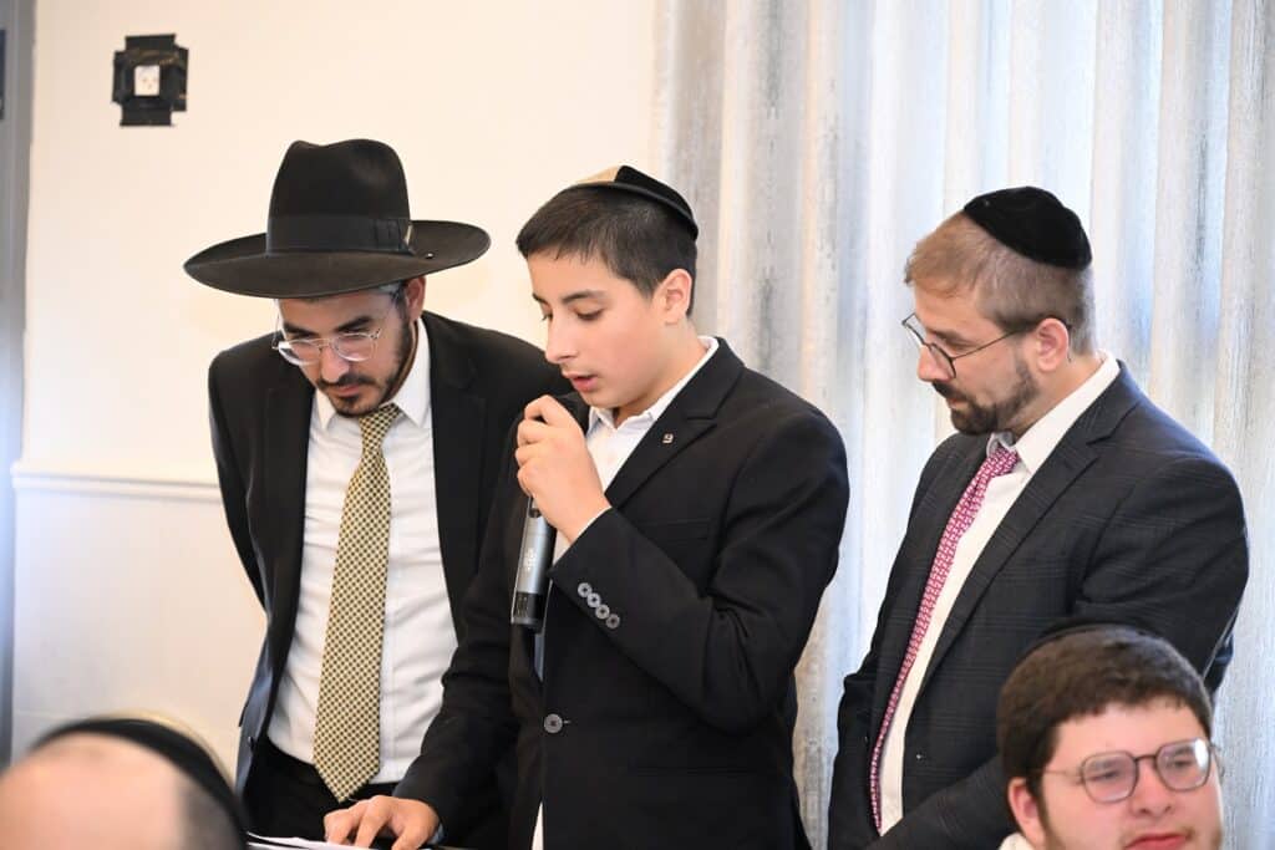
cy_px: 425
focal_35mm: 105
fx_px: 3719
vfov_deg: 13.0
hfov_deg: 19.5
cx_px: 638
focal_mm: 105
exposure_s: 1/200
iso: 2500
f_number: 4
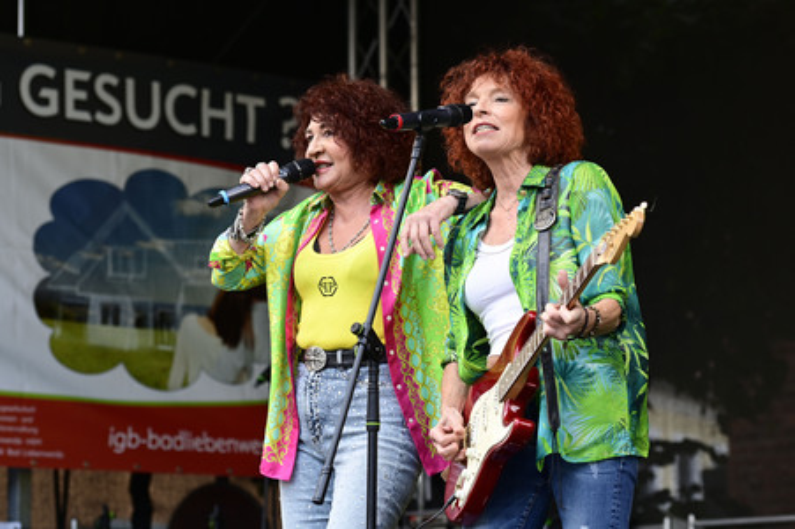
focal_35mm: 105
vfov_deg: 13.0
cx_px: 398
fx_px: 2317
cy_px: 264
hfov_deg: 19.5
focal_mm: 105
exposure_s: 1/250
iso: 320
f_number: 4
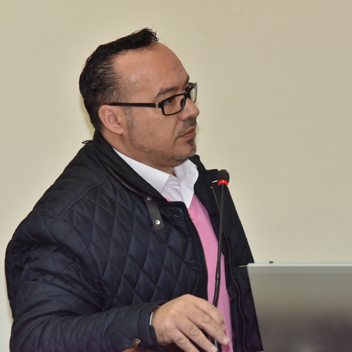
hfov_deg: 11.3
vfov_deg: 11.3
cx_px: 193
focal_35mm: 154
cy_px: 176
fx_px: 1772
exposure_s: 1/200
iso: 2500
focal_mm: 120
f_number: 6.3
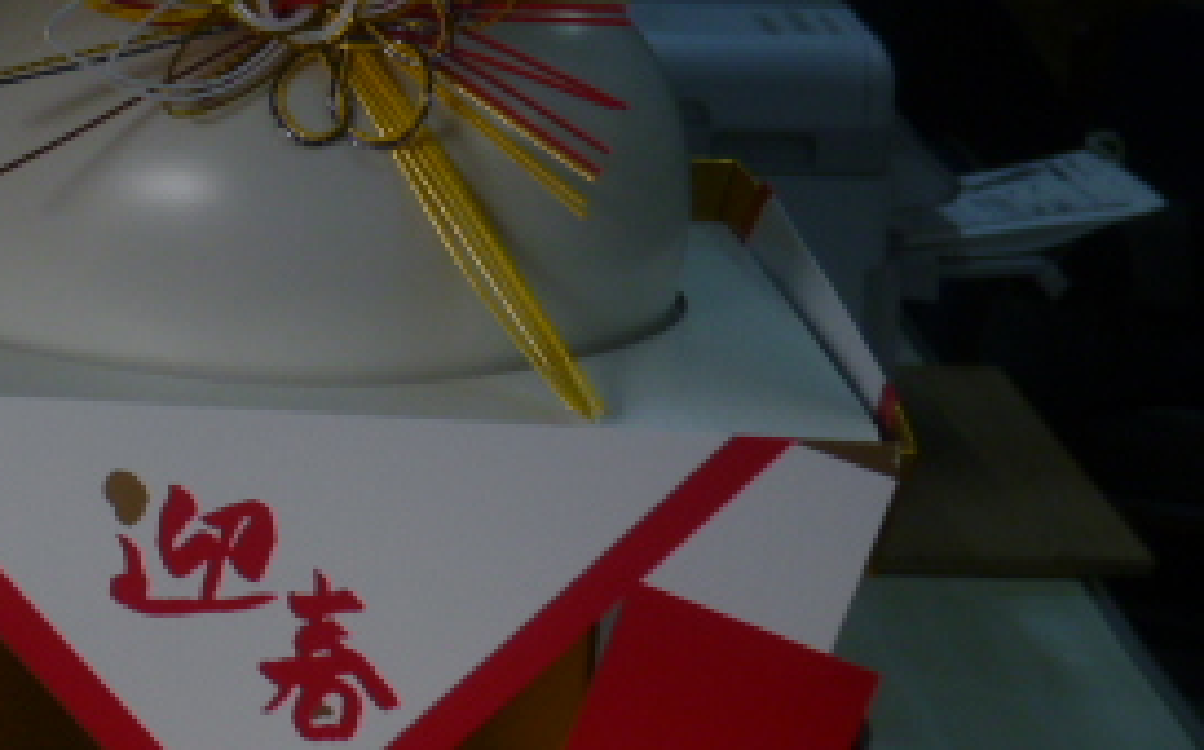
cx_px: 234
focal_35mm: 112
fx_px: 3671
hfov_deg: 18.4
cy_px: 221
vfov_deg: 11.6
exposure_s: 1/60
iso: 100
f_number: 3.9
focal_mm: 8
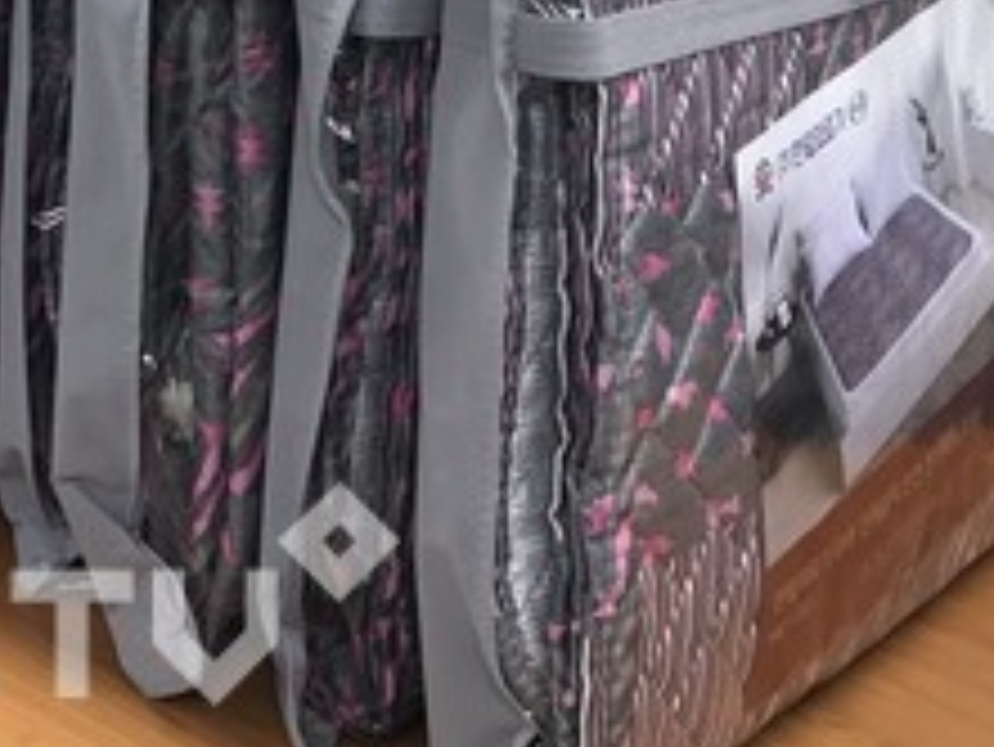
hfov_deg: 24.2
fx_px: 2184
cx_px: -58
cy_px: -148
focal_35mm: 76
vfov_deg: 18.4
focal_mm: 3.99
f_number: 1.8
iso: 25
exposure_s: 1/40
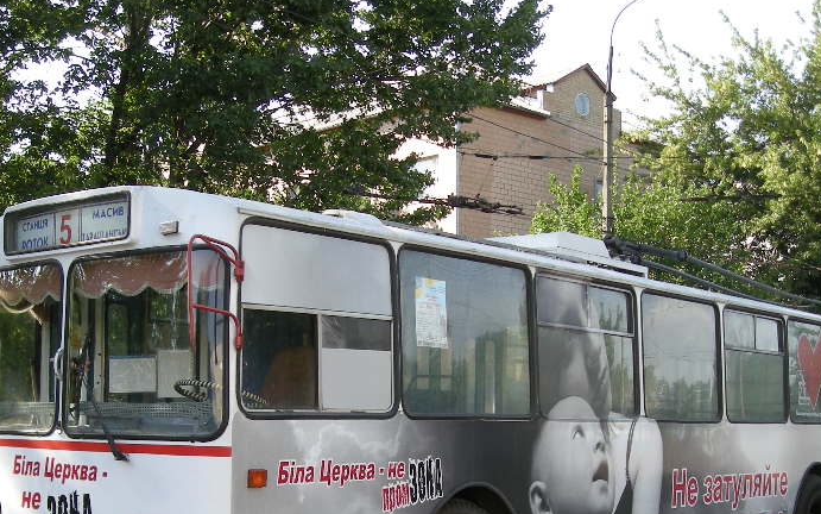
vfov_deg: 23.2
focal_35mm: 55
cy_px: 413
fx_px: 1231
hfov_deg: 36.9
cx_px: 436
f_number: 2.8
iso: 50
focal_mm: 5.7
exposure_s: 1/184
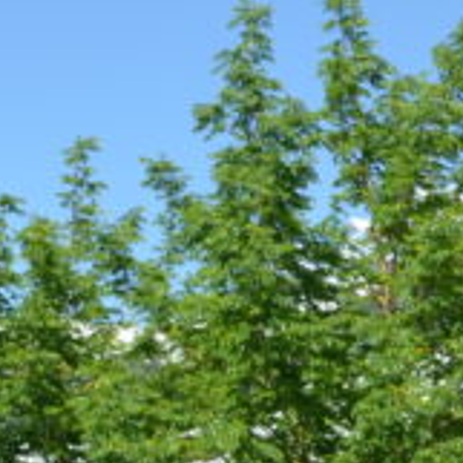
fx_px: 2209
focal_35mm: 146
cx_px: 0
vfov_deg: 11.5
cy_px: 673
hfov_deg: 11.8
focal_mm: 18
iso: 100
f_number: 8
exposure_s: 1/250
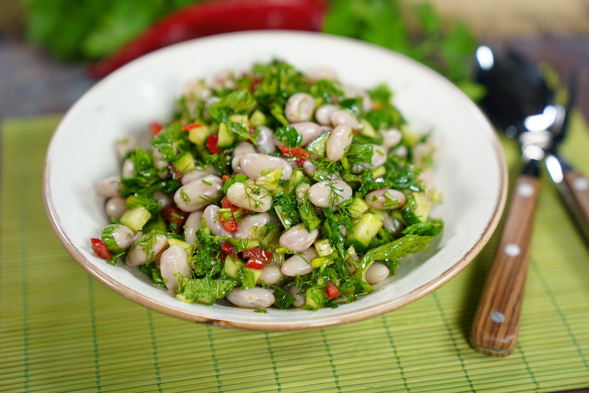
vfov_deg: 19.5
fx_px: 1145
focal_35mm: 70
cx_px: 294
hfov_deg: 28.8
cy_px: 196
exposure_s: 1/200
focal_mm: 70
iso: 400
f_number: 2.8
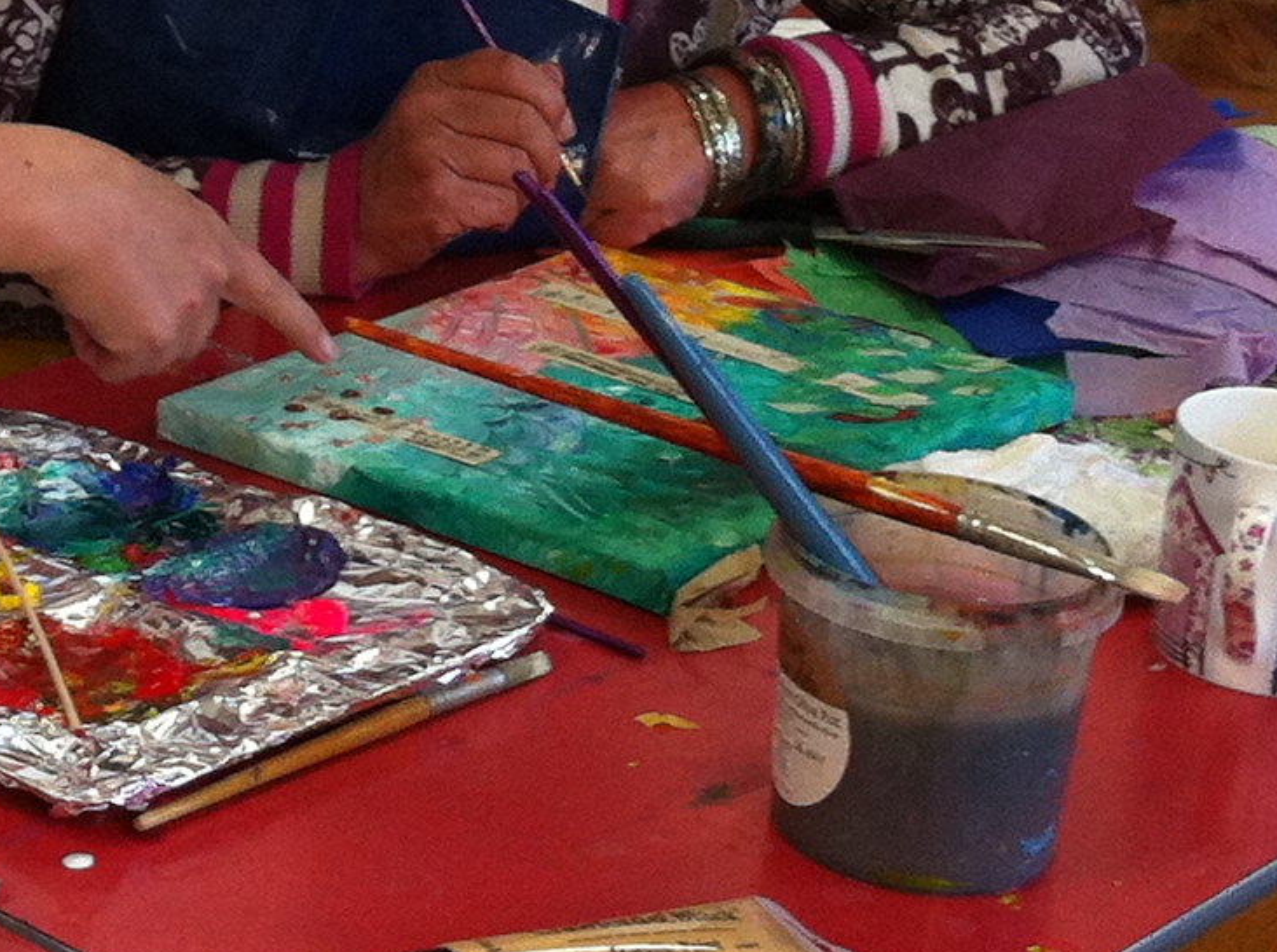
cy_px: -167
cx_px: 202
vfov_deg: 11.7
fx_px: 4565
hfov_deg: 15.8
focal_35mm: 124
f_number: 2.8
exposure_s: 1/50
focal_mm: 3.85
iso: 100
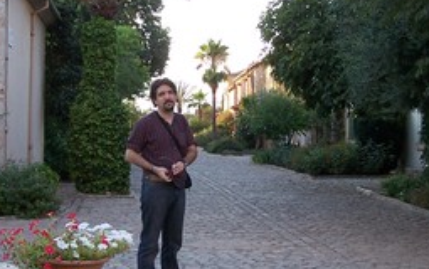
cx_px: 185
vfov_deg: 18.4
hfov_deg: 28.9
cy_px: 124
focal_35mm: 71
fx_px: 831
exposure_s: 1/125
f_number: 2.8
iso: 80
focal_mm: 6.3
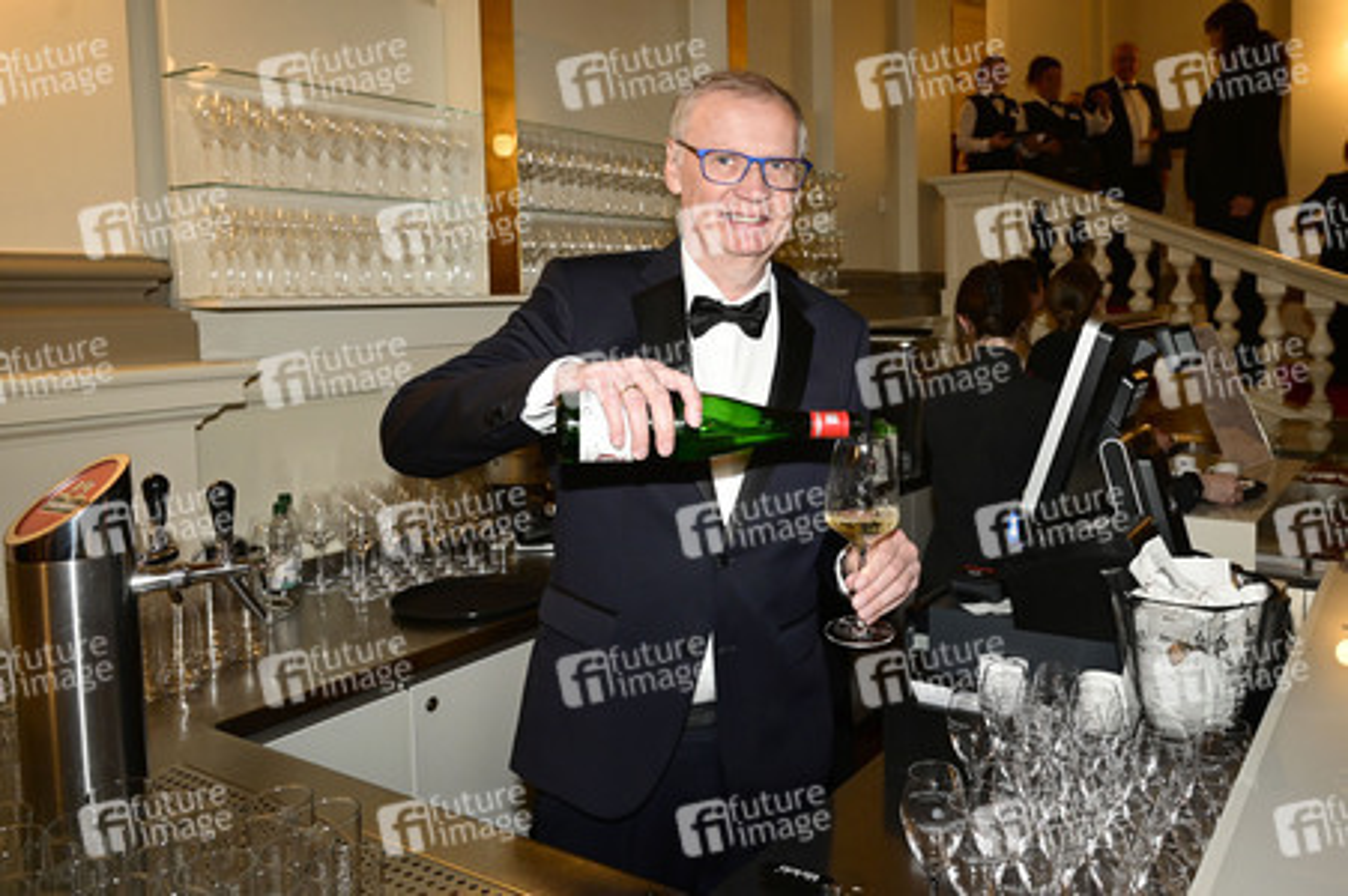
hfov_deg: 73.8
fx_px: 898
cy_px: 448
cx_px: 674
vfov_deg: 53.1
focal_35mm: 24
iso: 2500
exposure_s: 1/200
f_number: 5.6
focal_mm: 24
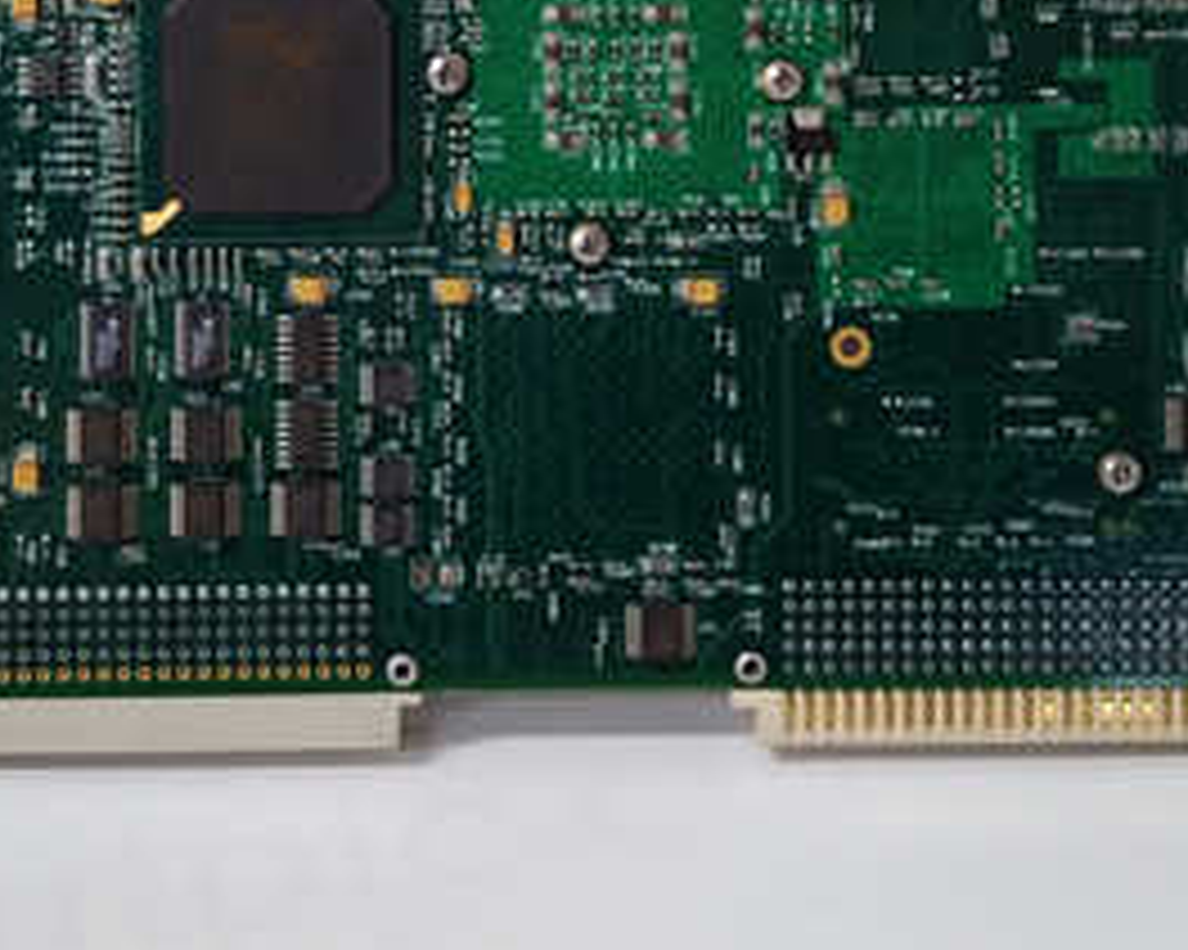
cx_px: 572
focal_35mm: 60
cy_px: 0
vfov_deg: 24.2
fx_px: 2109
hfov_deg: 31.5
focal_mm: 3.79
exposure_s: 1/33
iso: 636
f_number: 2
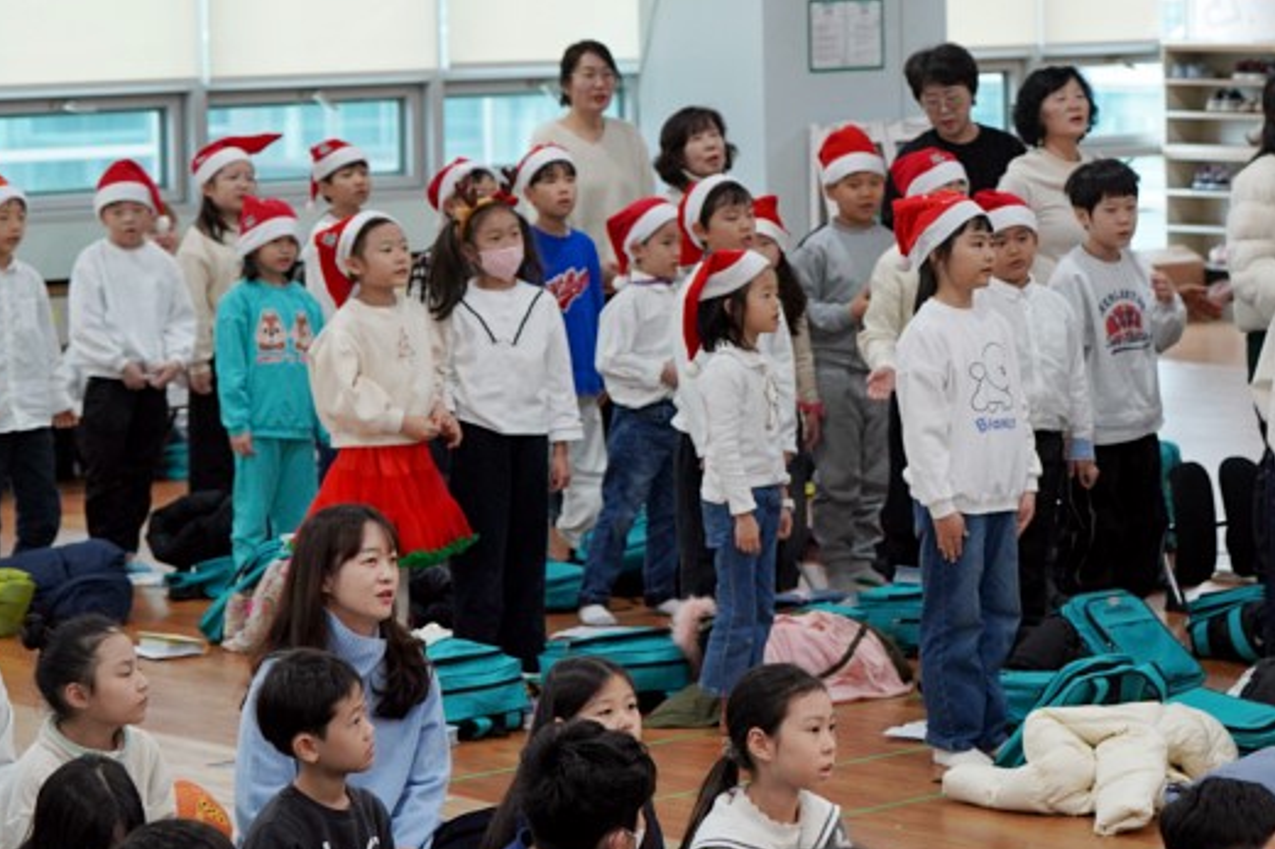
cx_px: 1030
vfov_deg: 11.3
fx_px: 4284
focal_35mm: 121
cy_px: 166
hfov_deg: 16.8
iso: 1250
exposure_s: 1/160
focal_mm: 70
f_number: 4
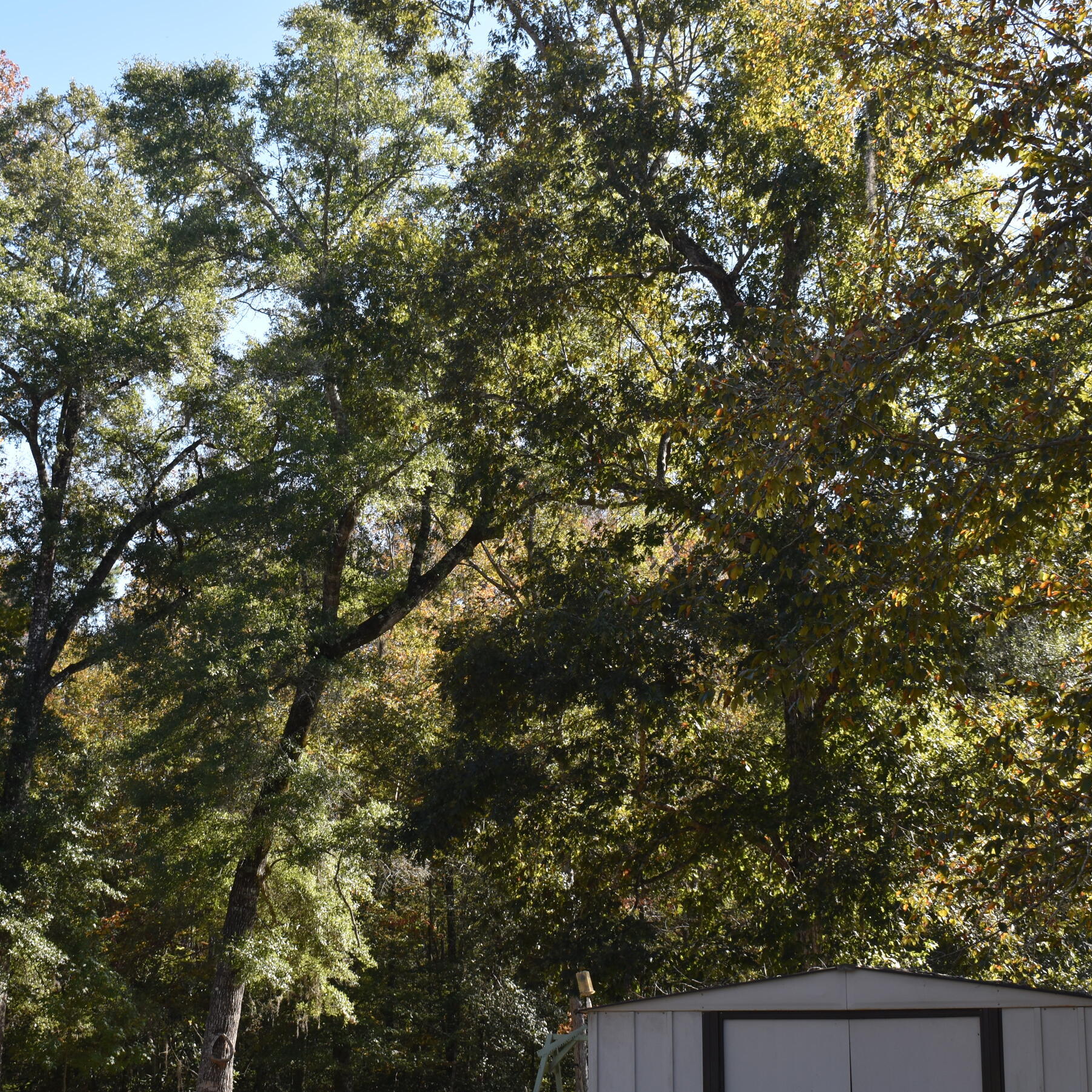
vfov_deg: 27.8
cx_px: 454
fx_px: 2202
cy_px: 566
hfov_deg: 27.8
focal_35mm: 62
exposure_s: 1/160
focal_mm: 29
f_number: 6.3
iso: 100
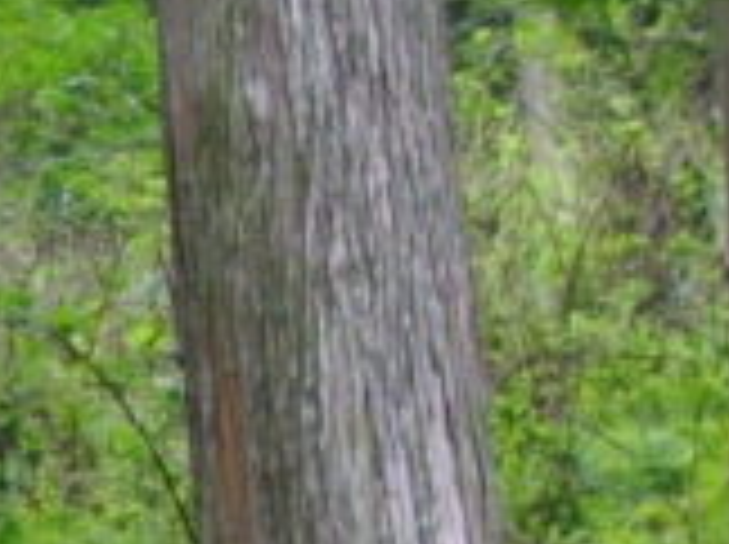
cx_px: -1310
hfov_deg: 7.6
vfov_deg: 6.2
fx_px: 4921
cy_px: 917
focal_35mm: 234
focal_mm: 6.2
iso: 200
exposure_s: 1/125
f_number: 2.8
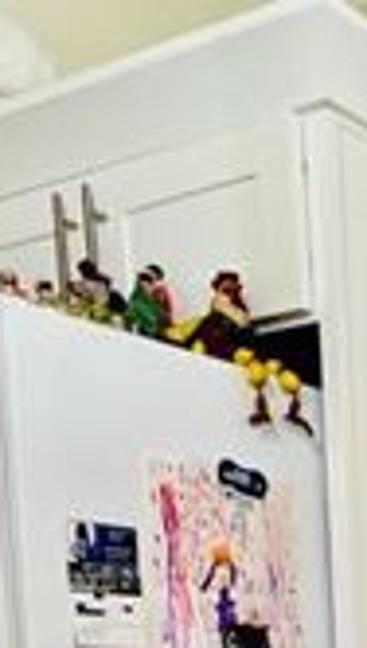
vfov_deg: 29.8
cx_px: 818
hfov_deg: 14.8
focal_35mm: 60
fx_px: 1033
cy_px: 781
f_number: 1.8
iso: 125
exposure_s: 1/60
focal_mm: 1.57
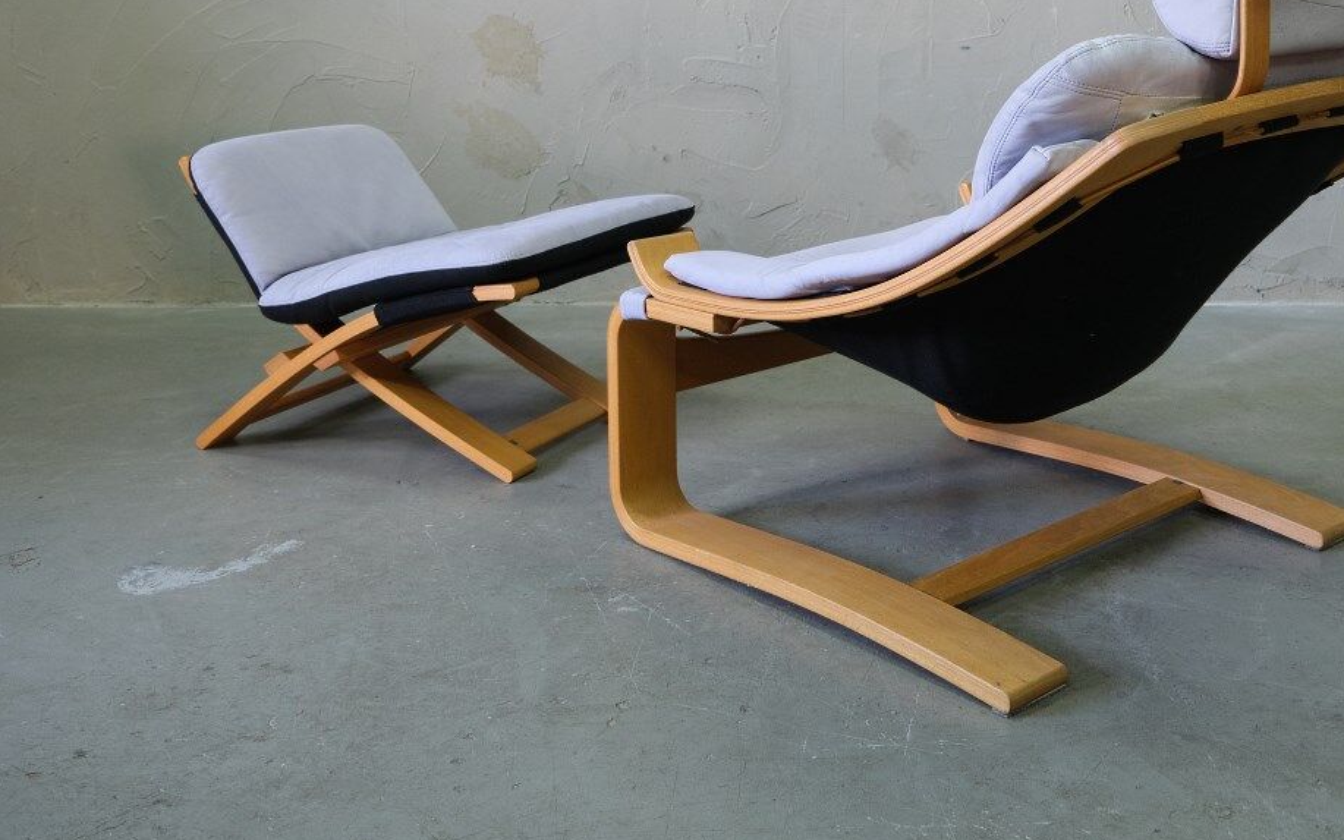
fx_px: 1502
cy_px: 237
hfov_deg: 47.5
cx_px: 882
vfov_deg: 30.8
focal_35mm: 41
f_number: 4
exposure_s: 1/27
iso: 800
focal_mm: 19.2
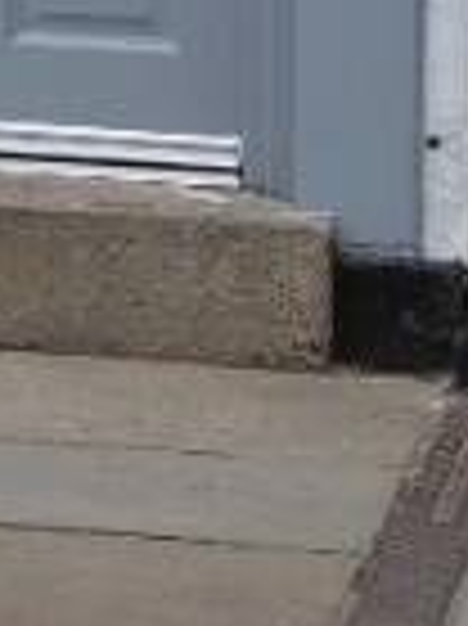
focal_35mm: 369
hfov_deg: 3.8
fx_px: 6662
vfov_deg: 5.2
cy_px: -1022
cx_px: -1314
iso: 200
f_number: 5.6
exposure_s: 1/320
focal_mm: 25
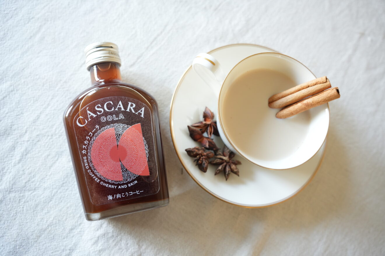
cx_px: 192
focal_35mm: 31
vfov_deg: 42.2
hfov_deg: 60.1
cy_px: 128
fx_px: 333
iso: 1000
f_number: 4.5
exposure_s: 1/25
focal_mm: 31.1
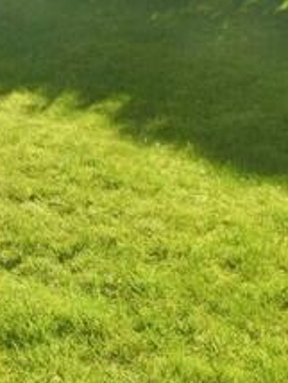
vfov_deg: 28.1
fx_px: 764
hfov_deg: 20.1
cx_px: -54
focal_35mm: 69
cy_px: 167
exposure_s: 1/500
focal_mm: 10
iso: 400
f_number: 11
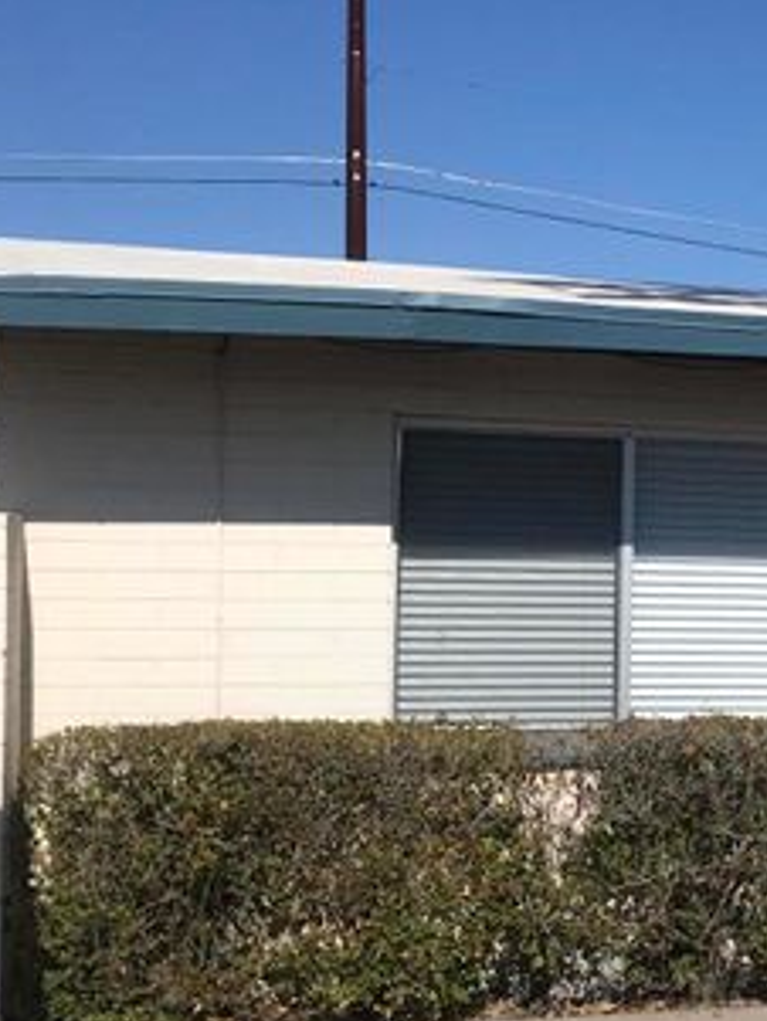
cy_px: 572
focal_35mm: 62
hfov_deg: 22.7
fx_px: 1830
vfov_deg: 31.2
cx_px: 774
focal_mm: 3.99
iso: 20
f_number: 1.8
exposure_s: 1/4808
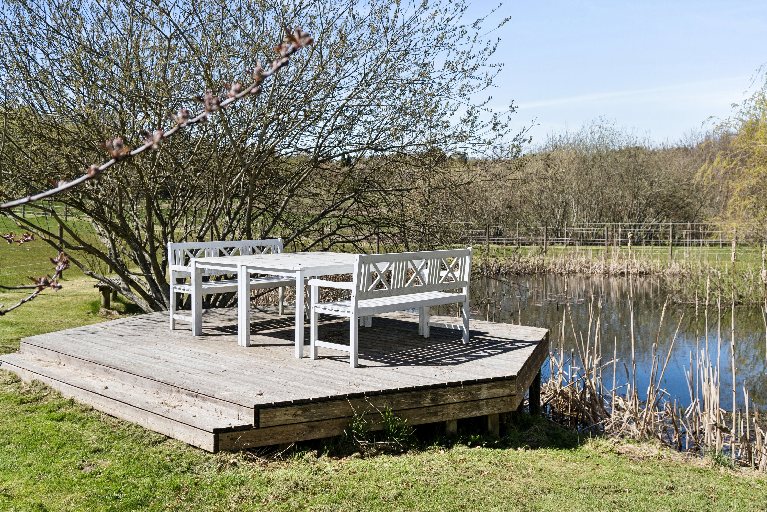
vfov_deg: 40.0
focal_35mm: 33
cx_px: 384
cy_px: 256
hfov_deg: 57.2
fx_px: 703
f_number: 4
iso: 250
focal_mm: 22
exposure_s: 1/4000
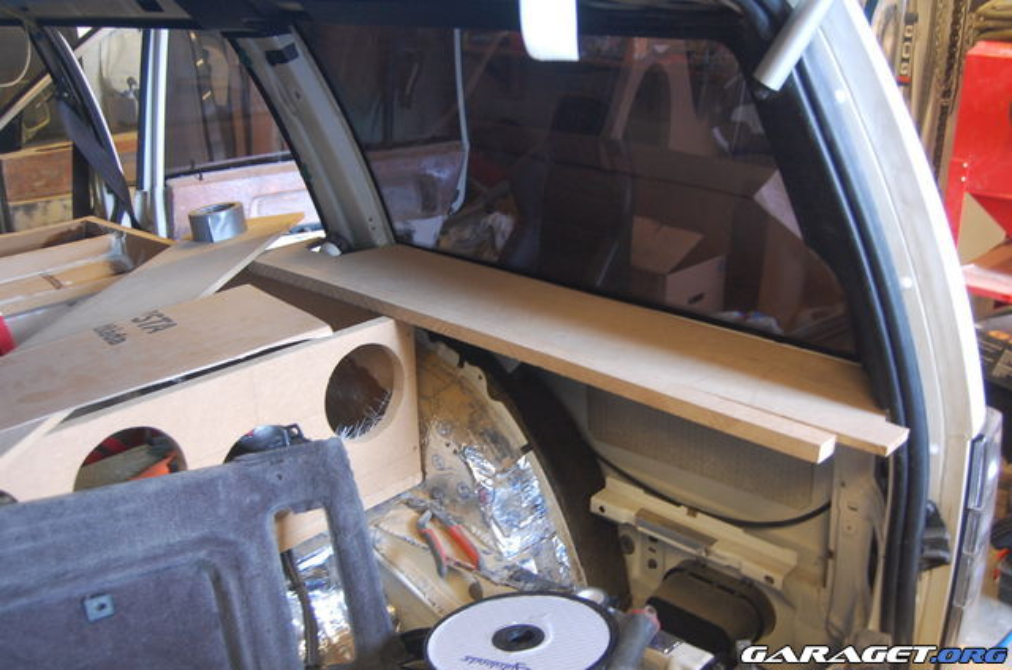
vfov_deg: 36.7
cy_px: 335
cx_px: 506
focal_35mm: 36
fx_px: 1010
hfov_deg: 53.2
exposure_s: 1/10
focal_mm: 24
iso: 800
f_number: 4
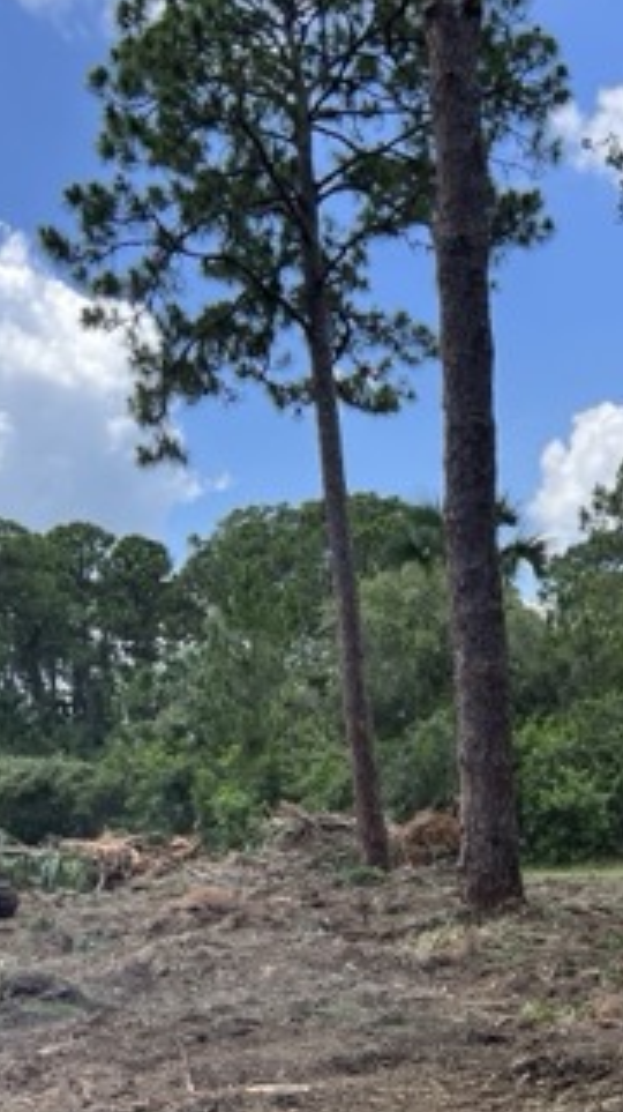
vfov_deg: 38.7
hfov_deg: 22.4
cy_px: 759
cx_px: 450
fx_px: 1560
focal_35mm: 53
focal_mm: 5.7
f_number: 1.5
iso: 50
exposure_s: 1/2165
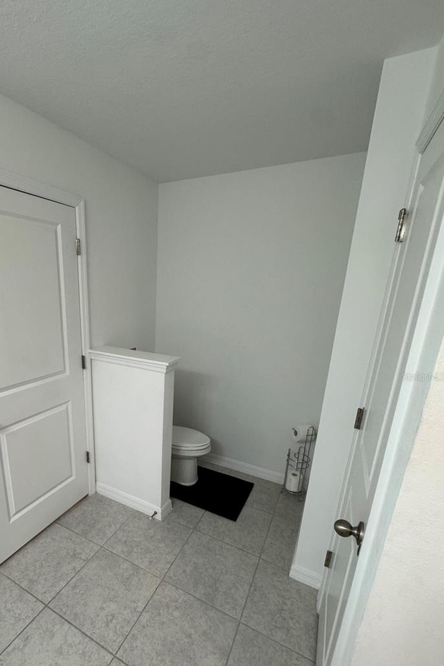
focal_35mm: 17
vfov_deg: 92.8
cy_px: 376
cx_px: 156
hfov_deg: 68.9
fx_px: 315
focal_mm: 2.22
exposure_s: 1/120
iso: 200
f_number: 2.2
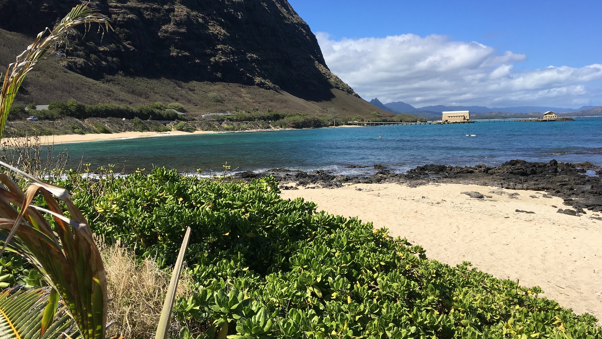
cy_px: 153
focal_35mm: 32
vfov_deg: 36.7
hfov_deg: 61.0
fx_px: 511
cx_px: 299
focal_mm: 4.15
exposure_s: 1/2079
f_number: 2.2
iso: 25
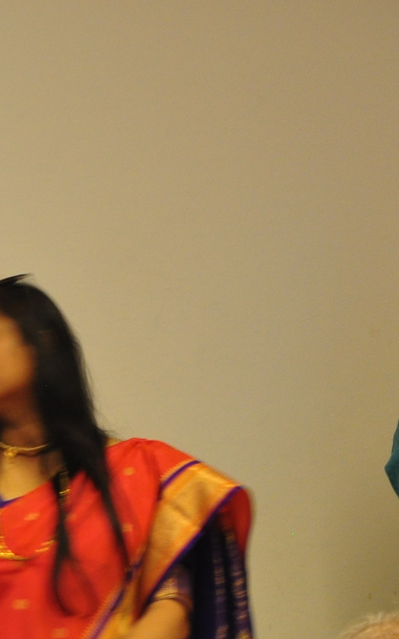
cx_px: -324
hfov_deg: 3.1
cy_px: 568
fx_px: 7239
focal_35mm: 416
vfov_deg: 5.0
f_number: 6.3
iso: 800
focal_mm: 98
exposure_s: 1/13
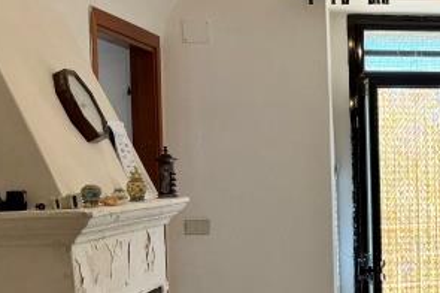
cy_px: 227
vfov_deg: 14.4
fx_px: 1148
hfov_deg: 20.0
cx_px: 564
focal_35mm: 94
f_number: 1.6
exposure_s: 1/100
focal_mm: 5.96
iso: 80
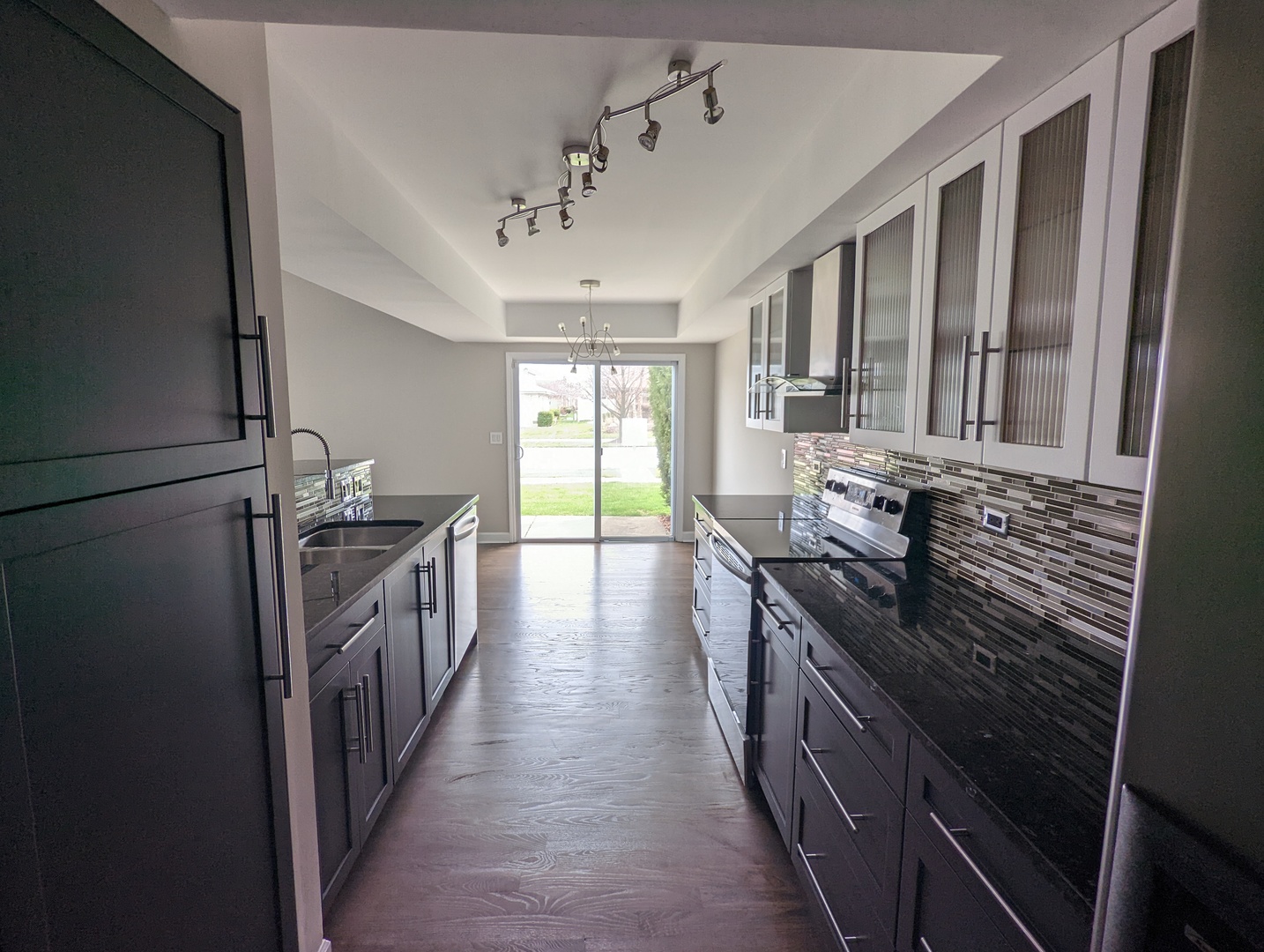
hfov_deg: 94.4
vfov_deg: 78.3
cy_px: 476
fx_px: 585
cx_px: 632
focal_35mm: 16
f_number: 2.2
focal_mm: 2.35
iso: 45
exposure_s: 1/53.6
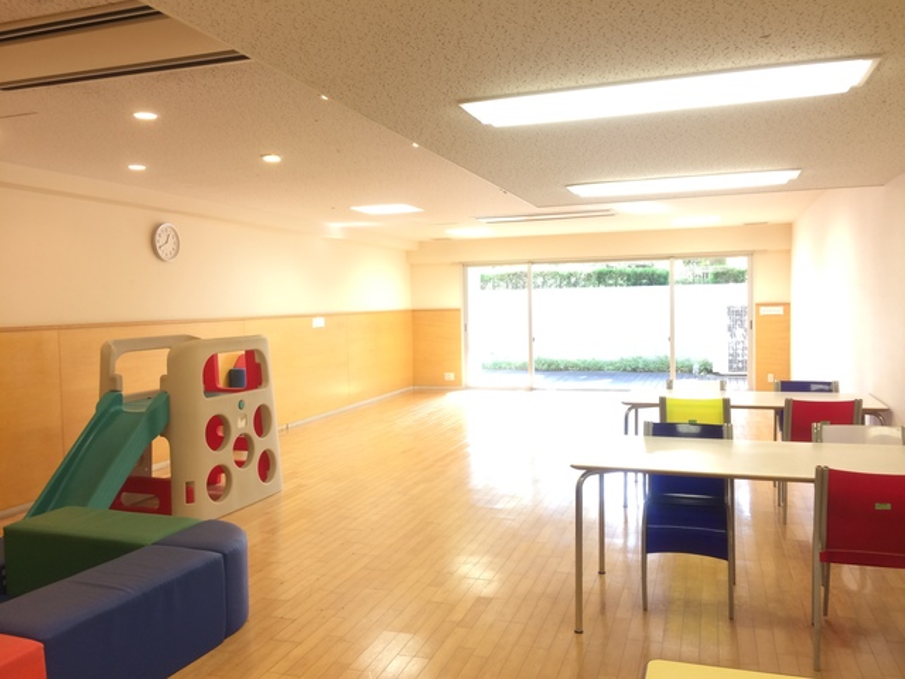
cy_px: 340
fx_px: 758
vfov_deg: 48.2
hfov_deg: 61.7
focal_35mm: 29
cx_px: 452
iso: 64
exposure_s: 1/30
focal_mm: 4.15
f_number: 2.2
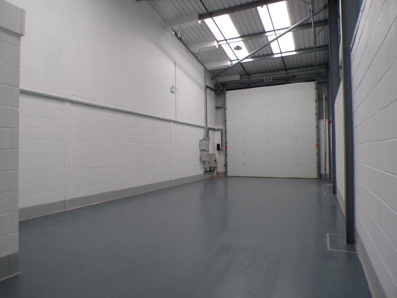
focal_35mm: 24
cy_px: 149
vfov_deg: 56.8
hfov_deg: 71.6
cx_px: 198
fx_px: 275
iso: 200
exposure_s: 1/18
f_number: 3
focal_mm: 4.3
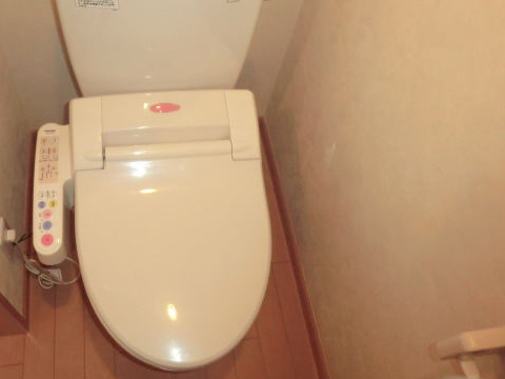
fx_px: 467
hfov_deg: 55.9
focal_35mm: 32
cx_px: 178
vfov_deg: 43.7
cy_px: 136
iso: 400
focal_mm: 4.3
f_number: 3.2
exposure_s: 1/60
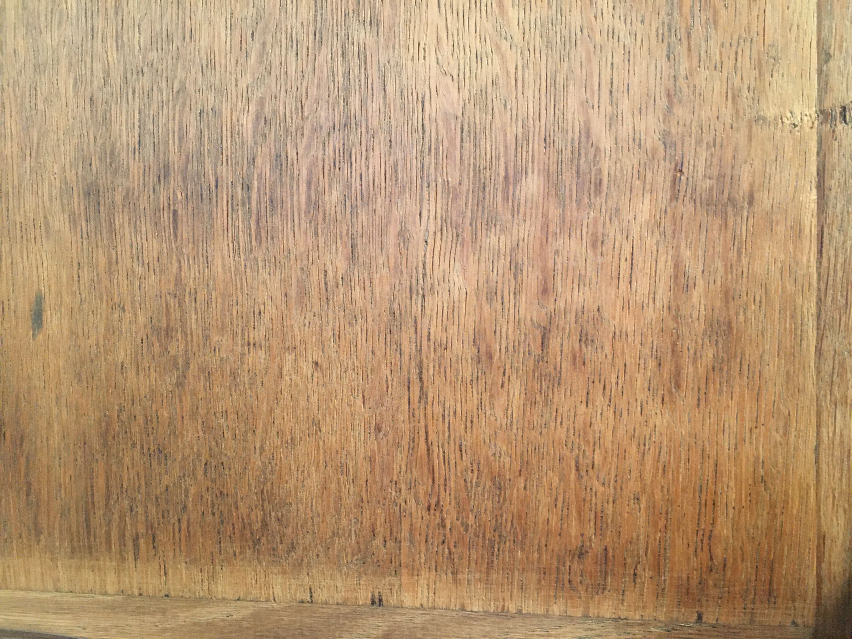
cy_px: 320
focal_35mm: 29
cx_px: 426
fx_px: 714
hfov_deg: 61.7
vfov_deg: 48.2
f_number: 2.2
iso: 250
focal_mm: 4.15
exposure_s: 1/33
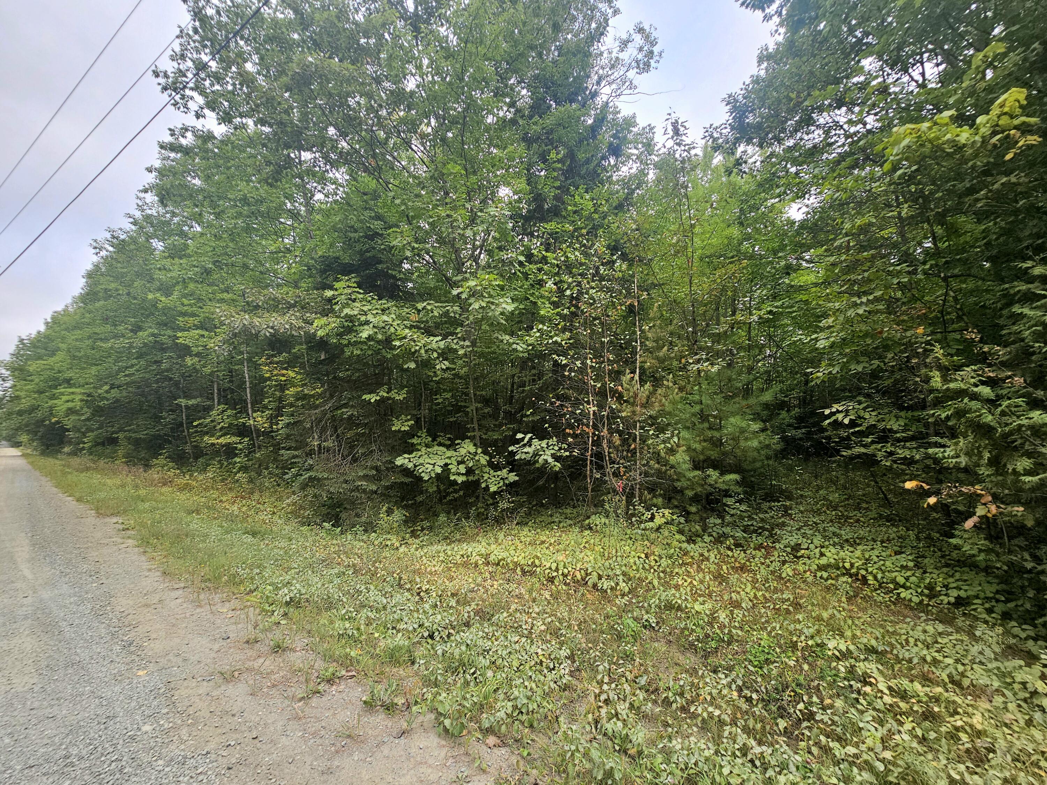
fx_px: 393
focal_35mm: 13
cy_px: 392
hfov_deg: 106.2
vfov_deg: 89.9
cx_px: 524
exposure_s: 1/476
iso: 50
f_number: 2.2
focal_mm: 2.2
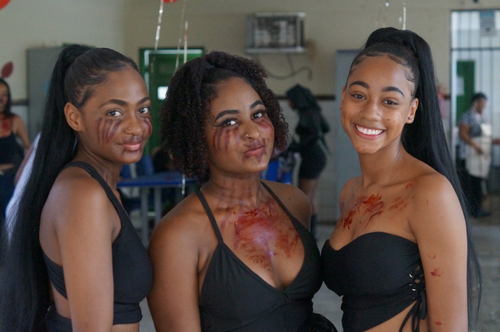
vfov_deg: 18.1
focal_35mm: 75
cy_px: 166
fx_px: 1040
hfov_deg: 27.0
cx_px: 250
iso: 3200
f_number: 3.5
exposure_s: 1/160
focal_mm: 50
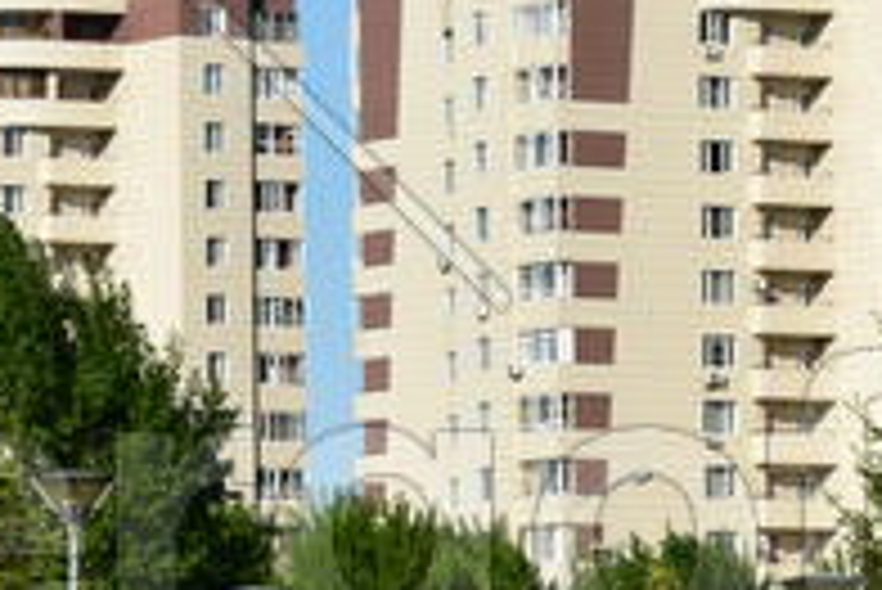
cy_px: 540
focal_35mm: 333
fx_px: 8164
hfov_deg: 6.2
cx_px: 738
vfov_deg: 4.1
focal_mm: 50
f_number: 9
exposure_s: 1/250
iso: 100
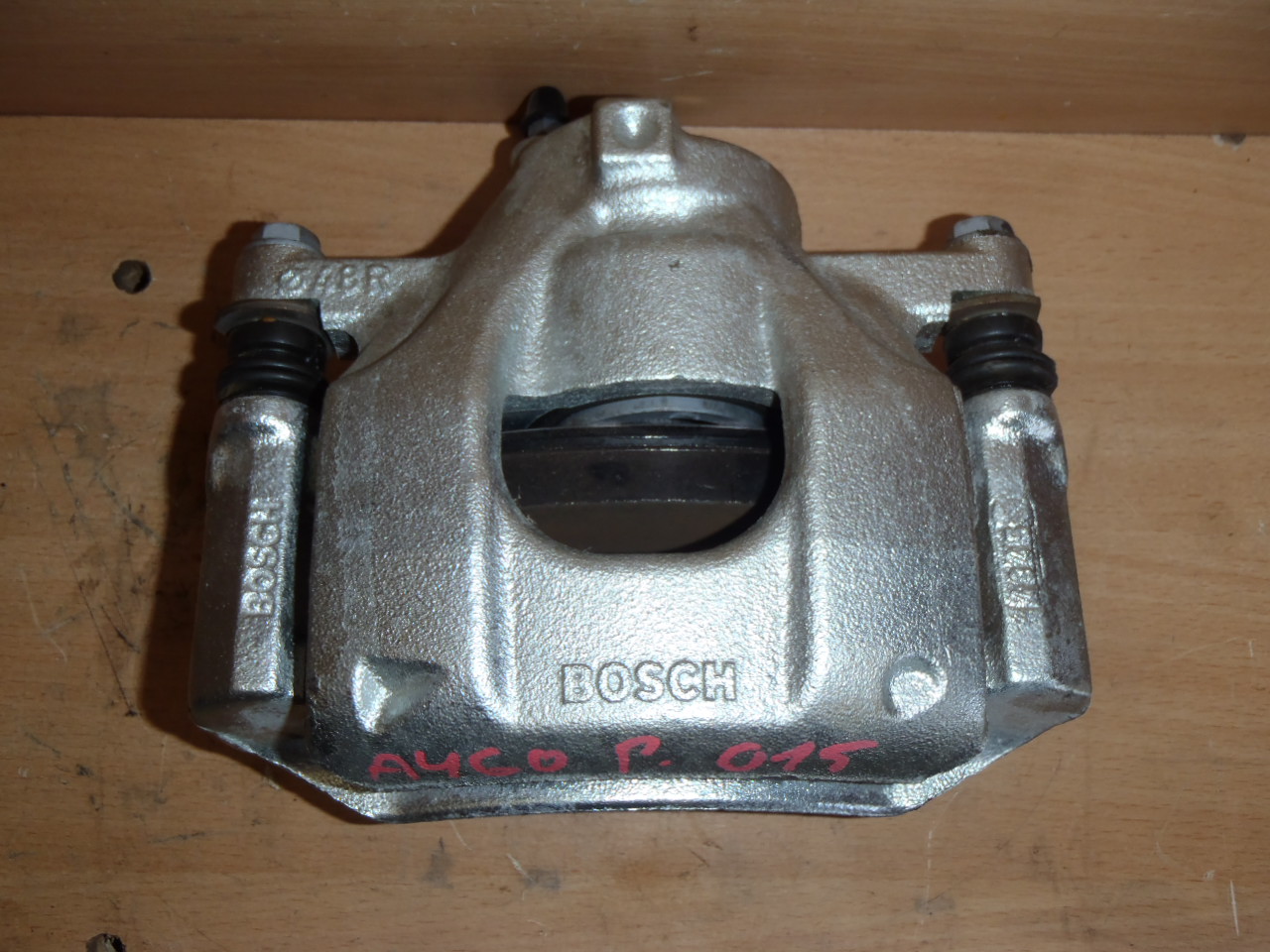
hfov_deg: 49.0
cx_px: 635
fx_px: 1394
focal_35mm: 38
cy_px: 476
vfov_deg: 37.7
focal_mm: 6.83
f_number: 4.6
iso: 100
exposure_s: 1/40
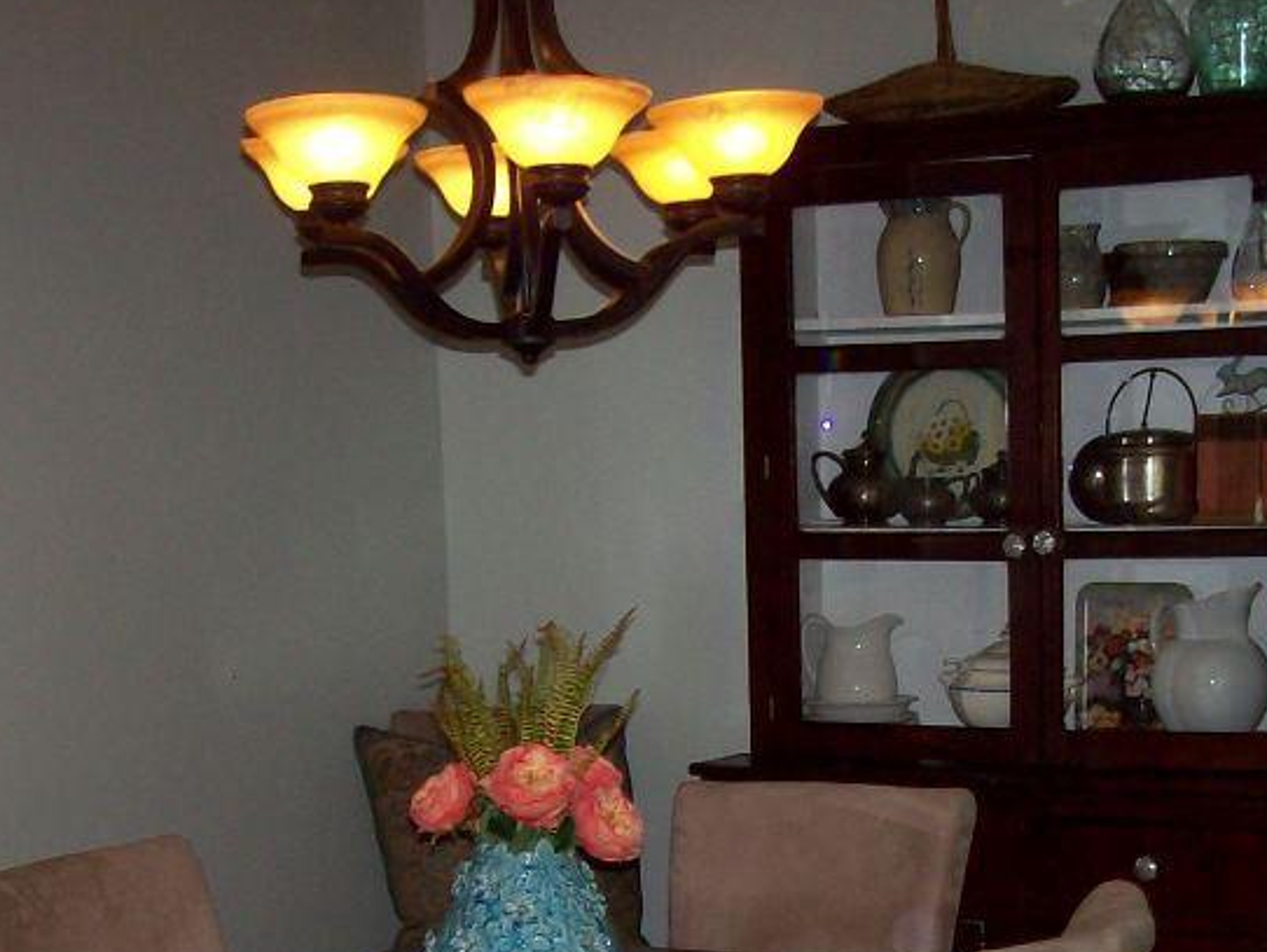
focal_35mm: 68
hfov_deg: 28.5
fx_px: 2490
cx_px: 687
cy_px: 835
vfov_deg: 21.2
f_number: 2.7
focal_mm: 6
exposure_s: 1/64
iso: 80
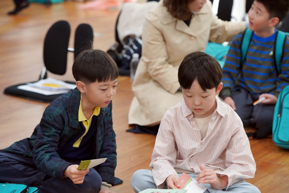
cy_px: 96
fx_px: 891
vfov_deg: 12.3
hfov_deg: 18.4
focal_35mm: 111
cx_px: 144
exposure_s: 1/160
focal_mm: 111
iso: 2000
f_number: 4
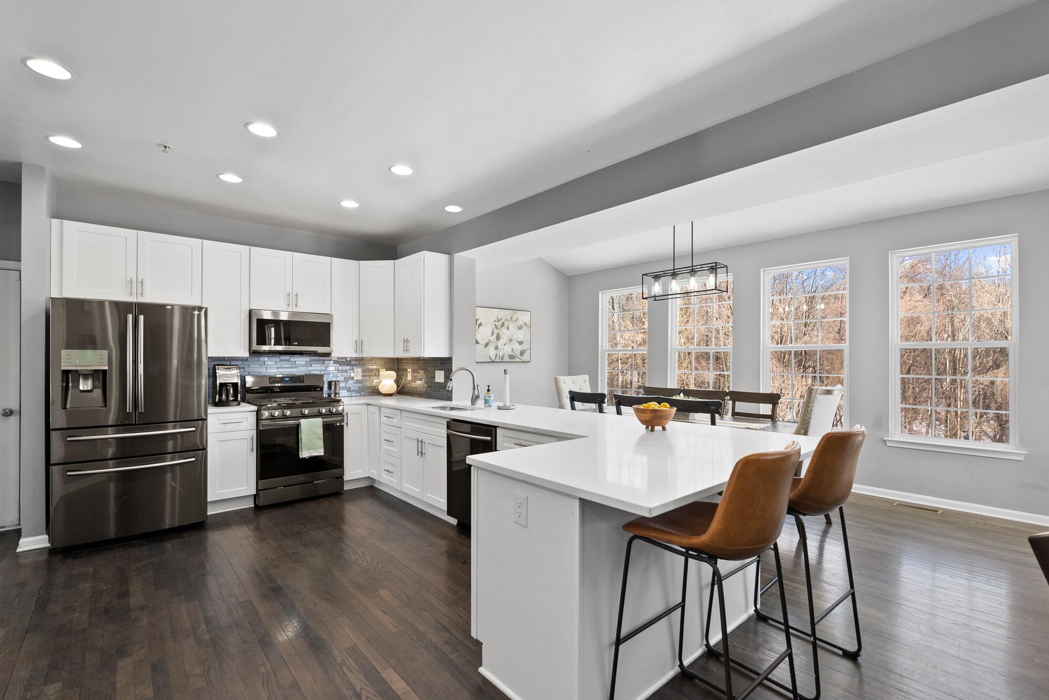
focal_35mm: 16
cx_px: 524
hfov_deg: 96.7
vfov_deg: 73.8
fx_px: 466
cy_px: 350
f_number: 6.3
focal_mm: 16
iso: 800
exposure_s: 1/25
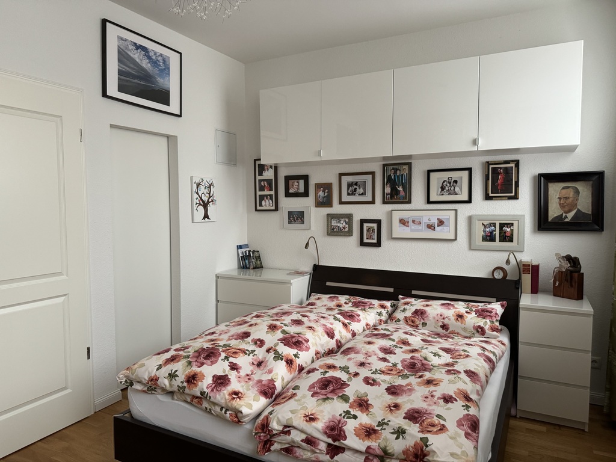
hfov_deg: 71.6
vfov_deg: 56.8
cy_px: 231
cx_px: 308
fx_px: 427
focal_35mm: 24
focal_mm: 6.86
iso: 320
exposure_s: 1/60
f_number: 1.78
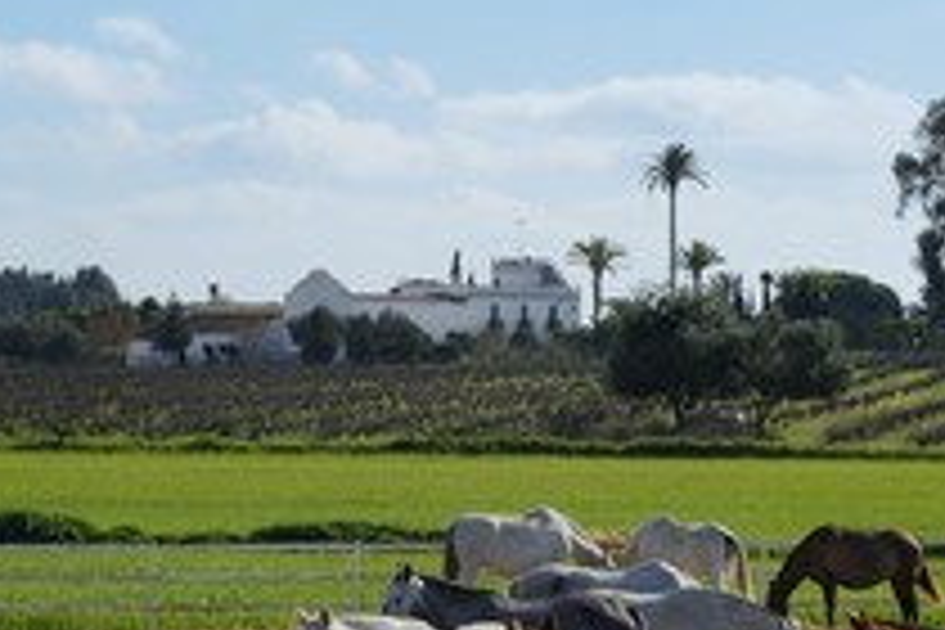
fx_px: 6300
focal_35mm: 240
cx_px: 702
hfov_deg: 8.6
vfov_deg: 5.7
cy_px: 576
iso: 200
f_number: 11
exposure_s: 1/400
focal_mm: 120
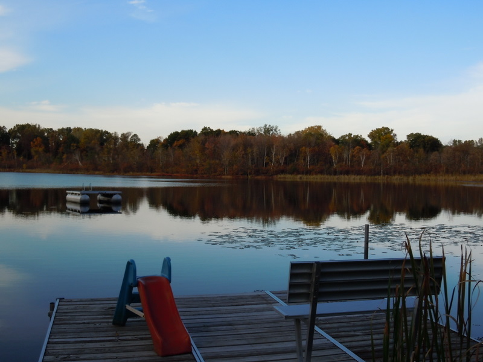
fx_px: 628
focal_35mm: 45
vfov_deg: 32.2
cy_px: 181
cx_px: 242
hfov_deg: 42.1
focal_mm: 8.1
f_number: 4.6
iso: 100
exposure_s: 1/400
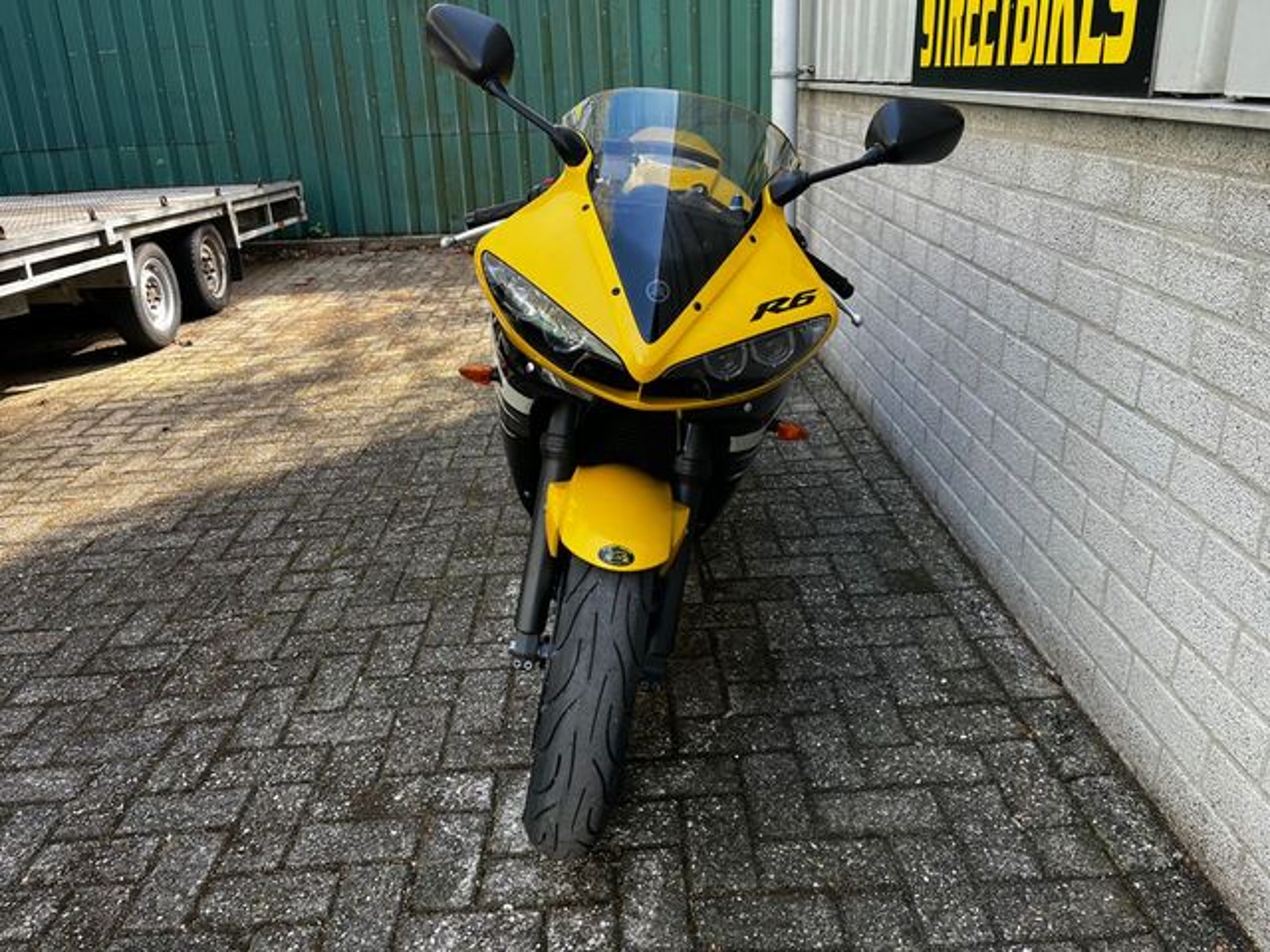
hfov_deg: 67.3
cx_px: 635
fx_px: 954
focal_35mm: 26
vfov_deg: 53.1
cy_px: 476
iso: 32
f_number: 1.6
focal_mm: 5.1
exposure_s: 1/136
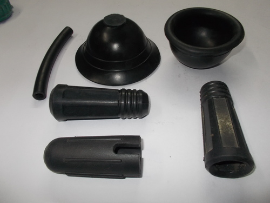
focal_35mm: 26
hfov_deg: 67.3
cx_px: 135
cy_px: 102
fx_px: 203
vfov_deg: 53.1
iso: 200
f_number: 3.2
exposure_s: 1/25
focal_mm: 4.6
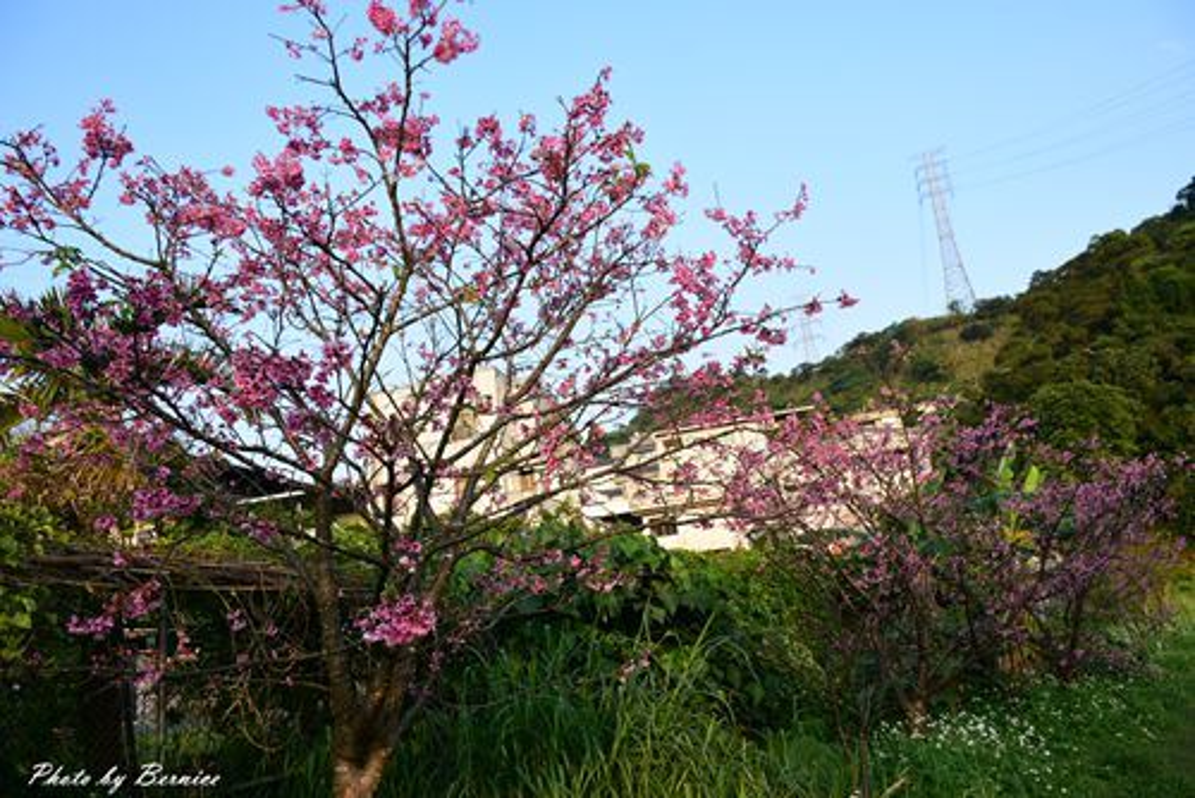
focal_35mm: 27
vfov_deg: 48.0
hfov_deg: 67.4
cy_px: 399
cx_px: 598
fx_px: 897
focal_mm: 18
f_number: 5.6
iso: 100
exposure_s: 1/160
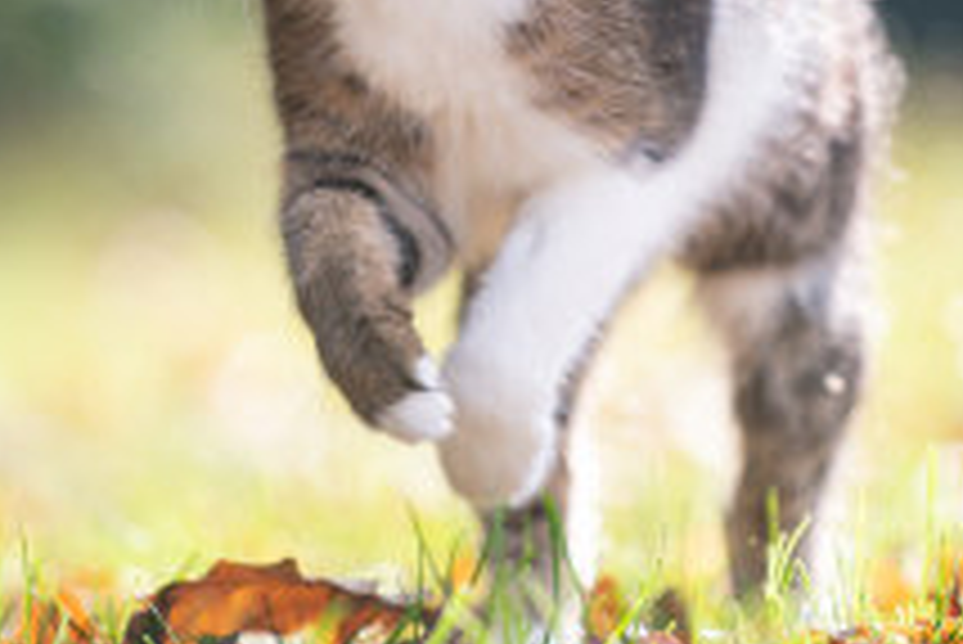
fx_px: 15284
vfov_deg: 2.4
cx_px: 612
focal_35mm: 571
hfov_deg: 3.6
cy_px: 180
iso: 125
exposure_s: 1/1000
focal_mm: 200
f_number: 2.8
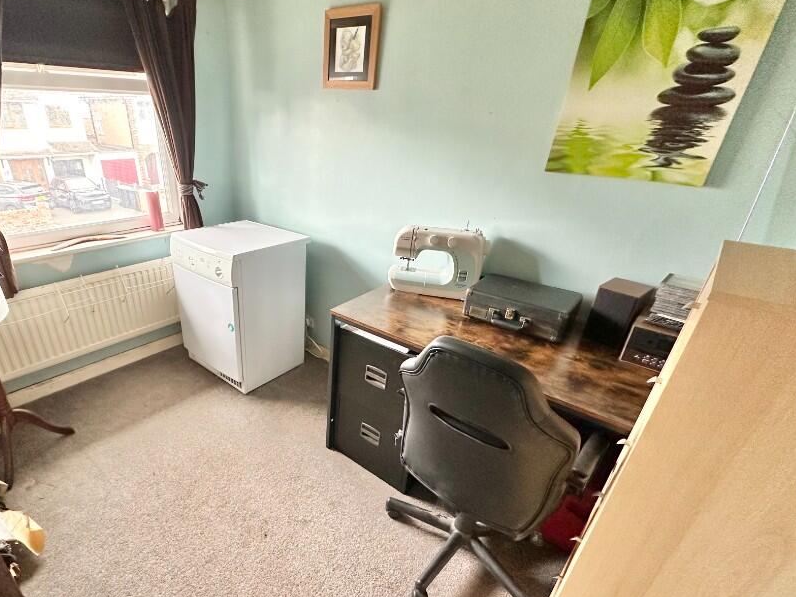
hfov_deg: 86.4
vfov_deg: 71.3
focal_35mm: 18
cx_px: 310
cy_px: 336
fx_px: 414
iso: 250
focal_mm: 2.22
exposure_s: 1/99
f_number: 2.2
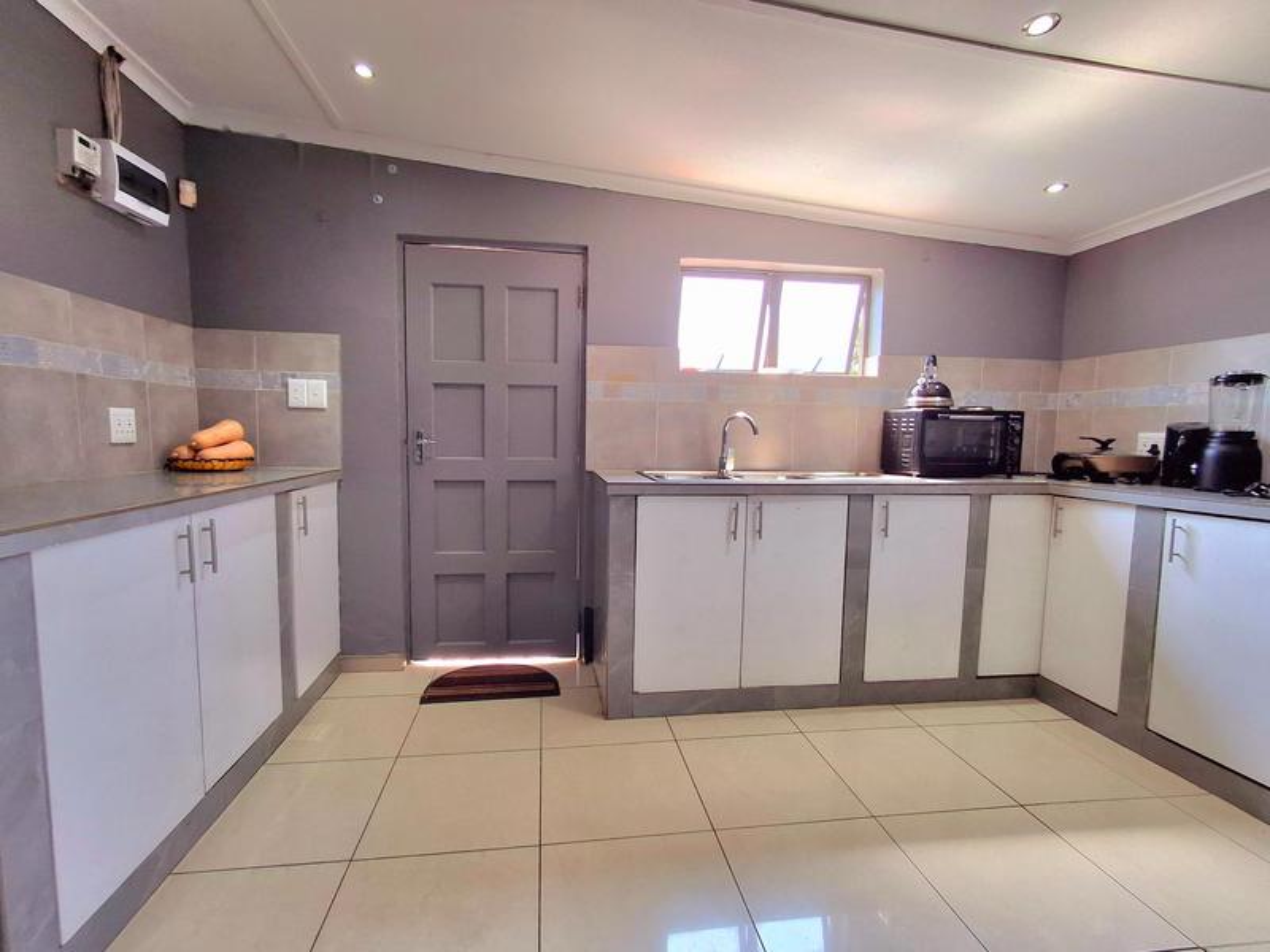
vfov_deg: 78.1
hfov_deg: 94.5
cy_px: 476
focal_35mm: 16
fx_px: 587
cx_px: 635
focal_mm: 1.64
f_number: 2.2
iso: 40
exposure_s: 1/120
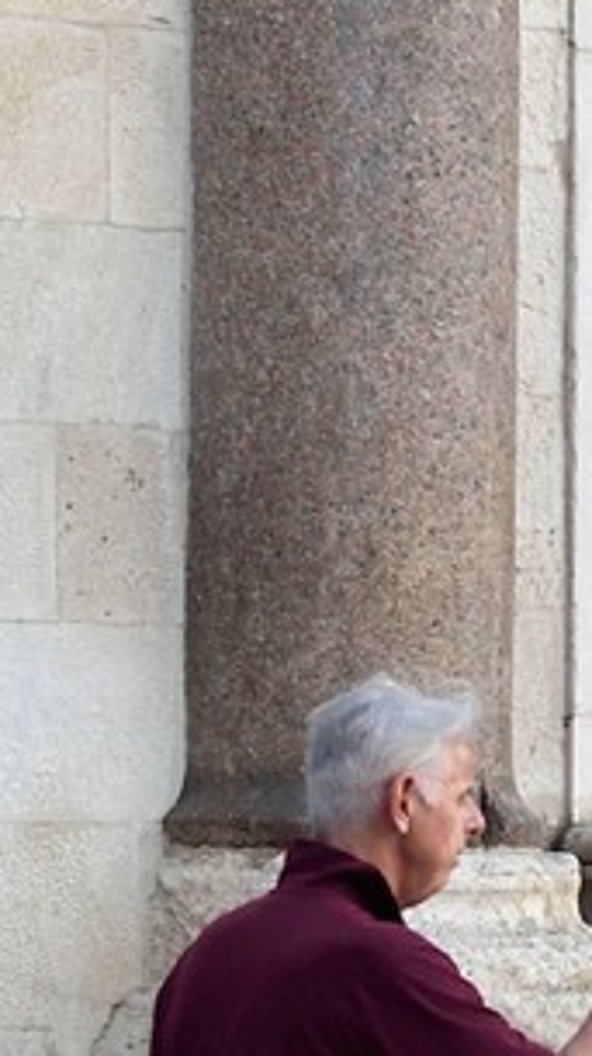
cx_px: 2358
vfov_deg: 10.3
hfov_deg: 5.2
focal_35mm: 209
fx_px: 5847
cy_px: 635
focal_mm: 38
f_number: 7.1
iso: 400
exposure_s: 1/500
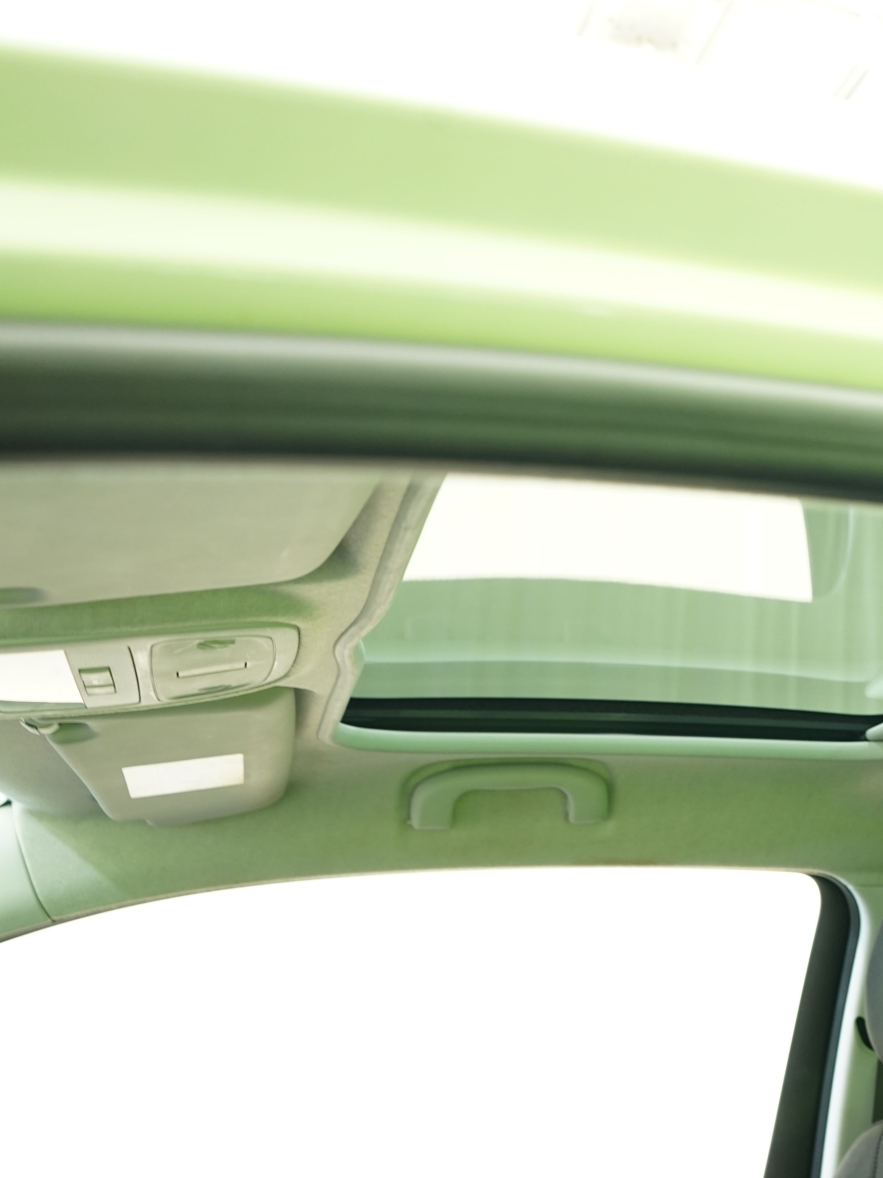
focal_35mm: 41
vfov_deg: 45.8
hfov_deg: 32.3
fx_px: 1394
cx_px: 890
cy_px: 581
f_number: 4.5
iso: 800
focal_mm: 28
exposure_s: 1/10
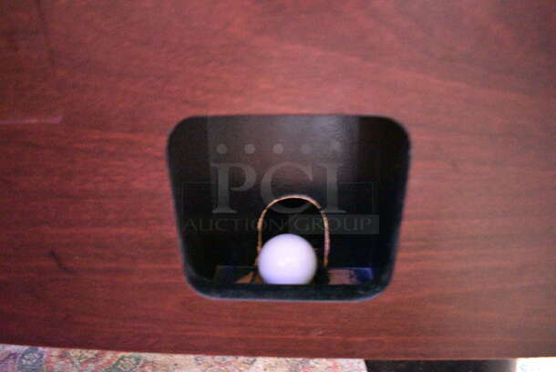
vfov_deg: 48.0
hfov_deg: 67.3
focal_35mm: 27
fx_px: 417
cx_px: 278
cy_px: 186
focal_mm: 18
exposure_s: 1/10
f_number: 3.5
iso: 12800
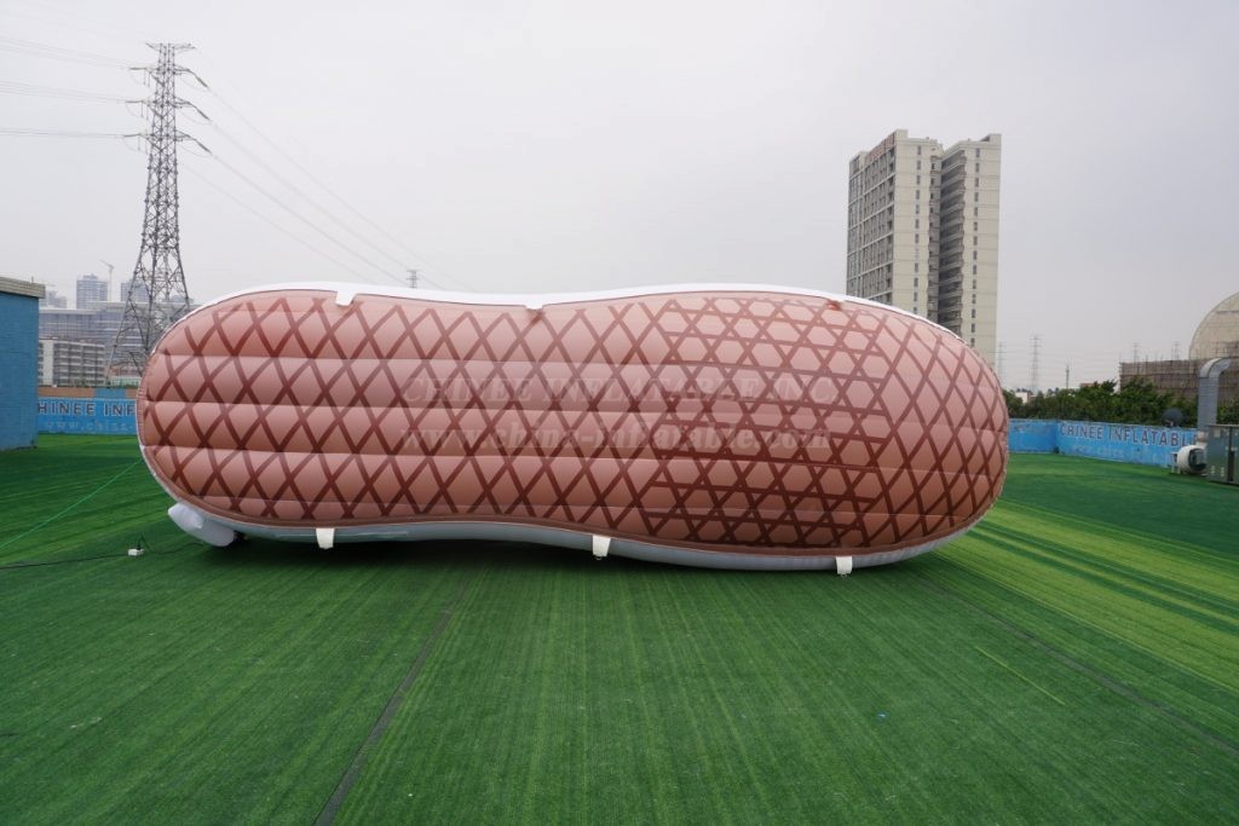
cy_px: 413
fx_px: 826
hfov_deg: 73.7
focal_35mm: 24
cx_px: 620
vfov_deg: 53.1
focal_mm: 16
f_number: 8
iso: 100
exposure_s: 1/125
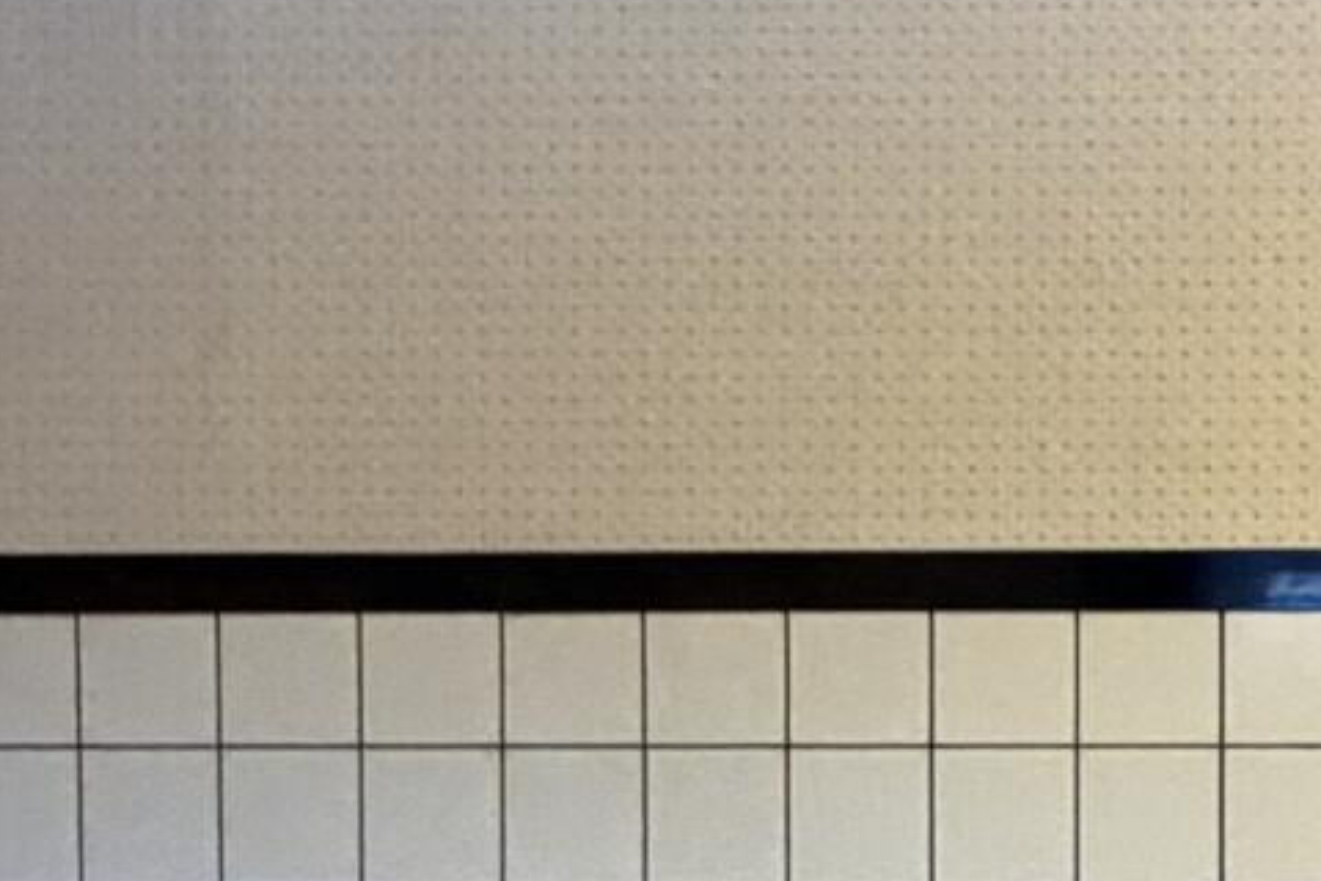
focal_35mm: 91
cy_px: 721
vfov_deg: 14.9
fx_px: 3339
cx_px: 1574
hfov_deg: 20.9
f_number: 2.2
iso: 1000
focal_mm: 2.22
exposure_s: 1/60
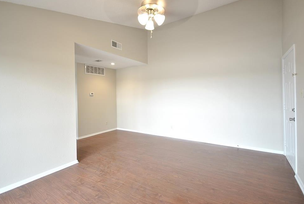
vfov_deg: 66.9
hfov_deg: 89.0
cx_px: 147
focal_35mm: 18
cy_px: 100
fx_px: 155
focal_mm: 11.5
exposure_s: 1/6
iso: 200
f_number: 5
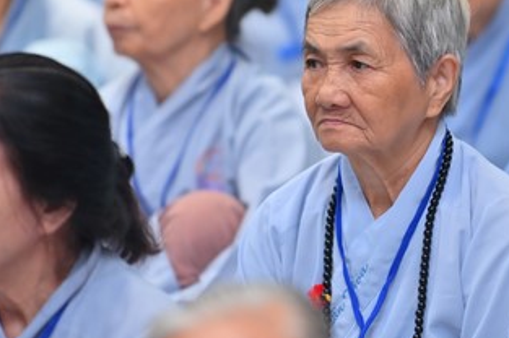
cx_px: 330
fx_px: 5876
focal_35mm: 416
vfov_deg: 3.3
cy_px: 168
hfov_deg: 5.0
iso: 800
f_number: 2.8
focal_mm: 200
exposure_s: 1/125
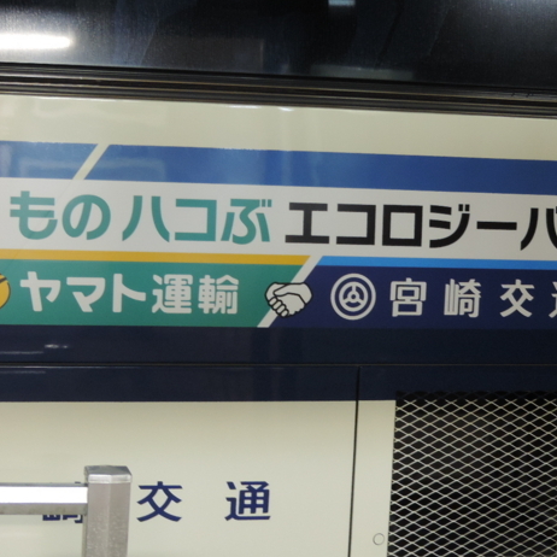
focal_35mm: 72
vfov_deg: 24.0
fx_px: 1311
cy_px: 251
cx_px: 239
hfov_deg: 24.0
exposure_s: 1/13
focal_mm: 8.3
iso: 400
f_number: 3.5
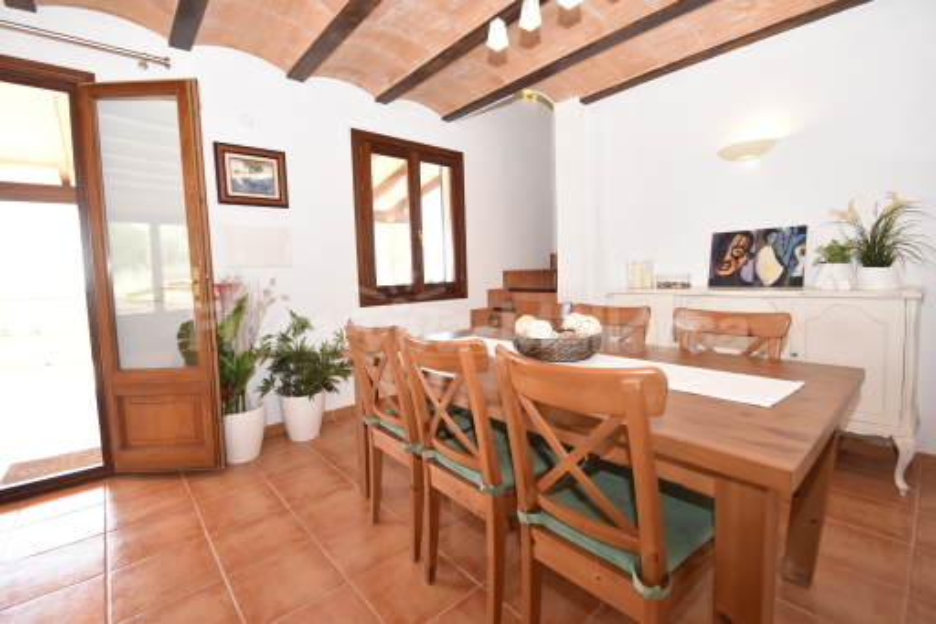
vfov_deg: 77.3
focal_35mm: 15
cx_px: 468
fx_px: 390
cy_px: 312
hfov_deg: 100.4
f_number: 4.5
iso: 400
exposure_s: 1/80
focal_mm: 10
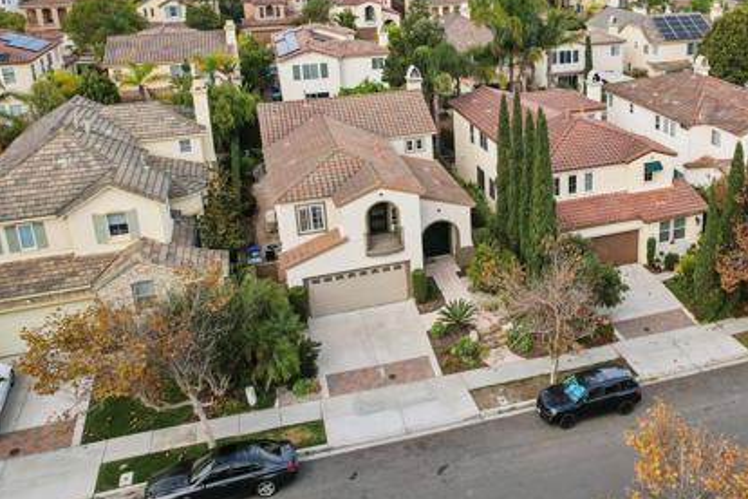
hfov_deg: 53.6
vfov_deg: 38.1
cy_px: 138
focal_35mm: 34
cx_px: 547
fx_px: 706
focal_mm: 8.4
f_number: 2.8
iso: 110
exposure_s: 1/640
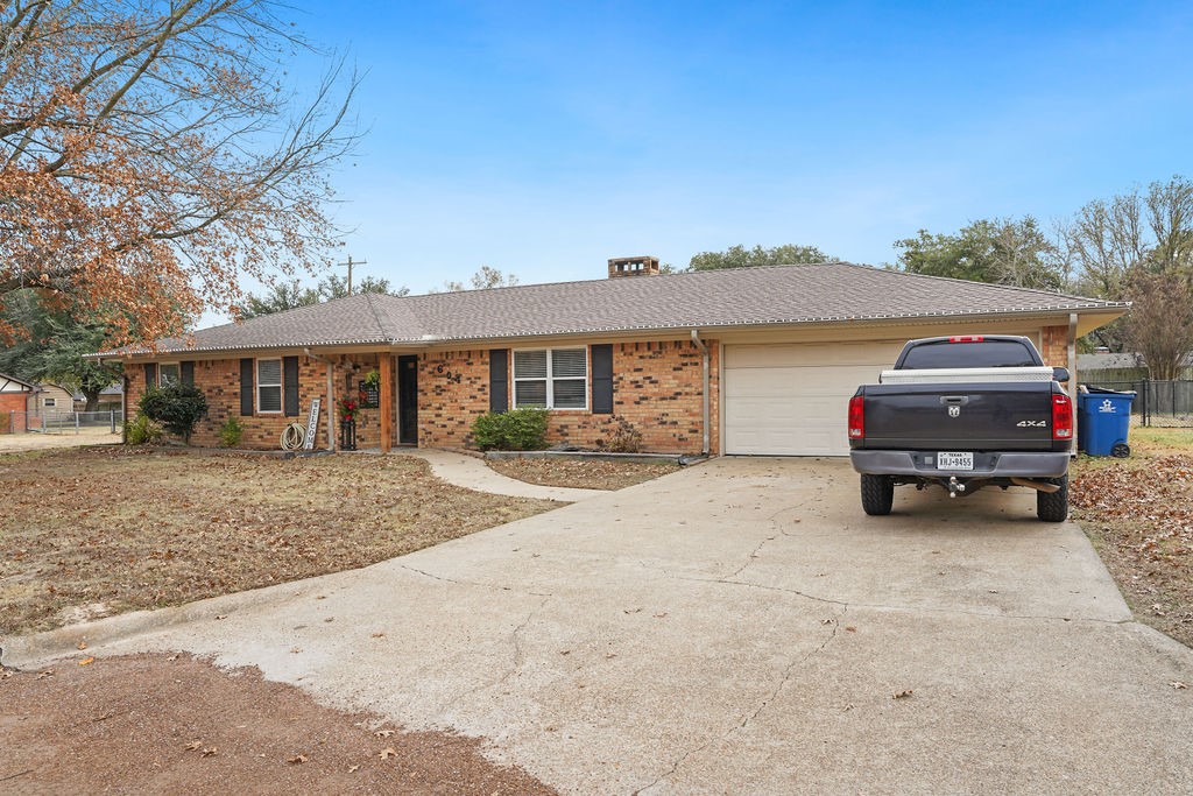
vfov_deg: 53.1
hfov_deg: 73.7
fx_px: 795
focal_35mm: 24
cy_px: 398
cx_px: 596
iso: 100
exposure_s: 1/60
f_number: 7.1
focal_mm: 24
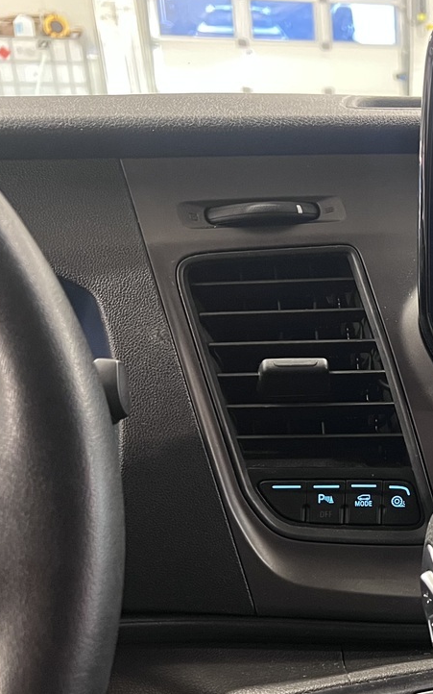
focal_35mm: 55
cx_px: 600
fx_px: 1039
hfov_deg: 20.9
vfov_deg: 36.4
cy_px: 478
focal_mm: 5.7
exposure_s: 1/33
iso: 640
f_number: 1.5
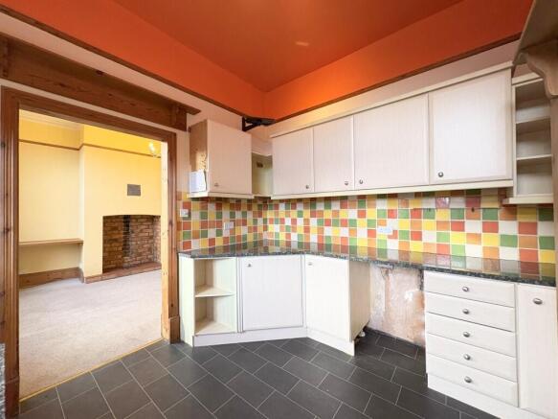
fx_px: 226
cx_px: 279
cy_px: 210
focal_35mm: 14
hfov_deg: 102.1
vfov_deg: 85.7
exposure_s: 1/60
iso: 320
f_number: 2.2
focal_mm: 2.22
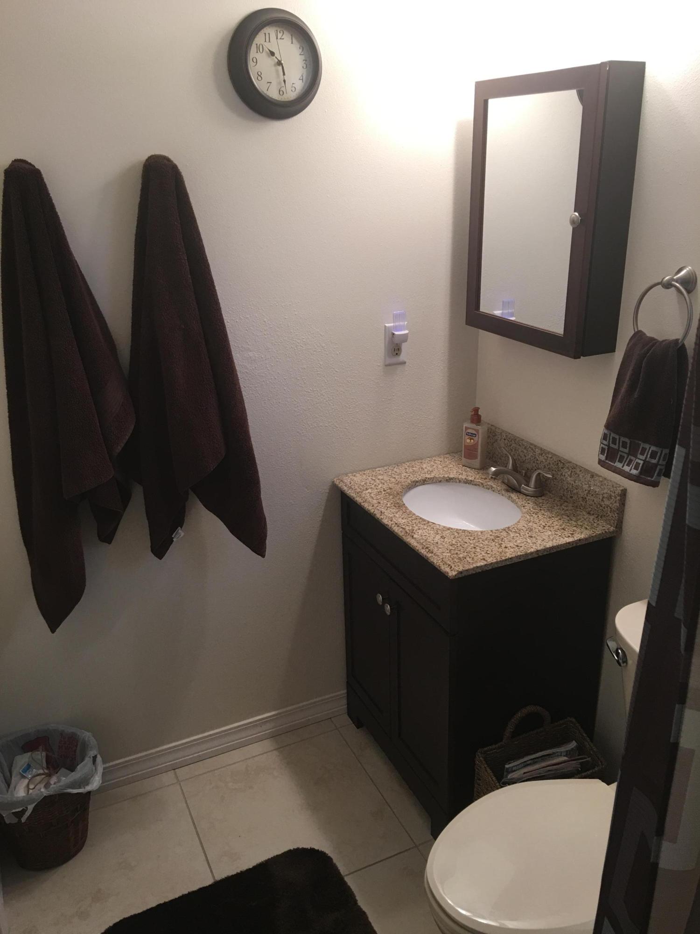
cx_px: 350
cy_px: 467
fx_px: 782
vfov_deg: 61.7
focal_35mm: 29
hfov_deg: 48.2
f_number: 2.2
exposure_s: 1/15
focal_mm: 4.15
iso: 32
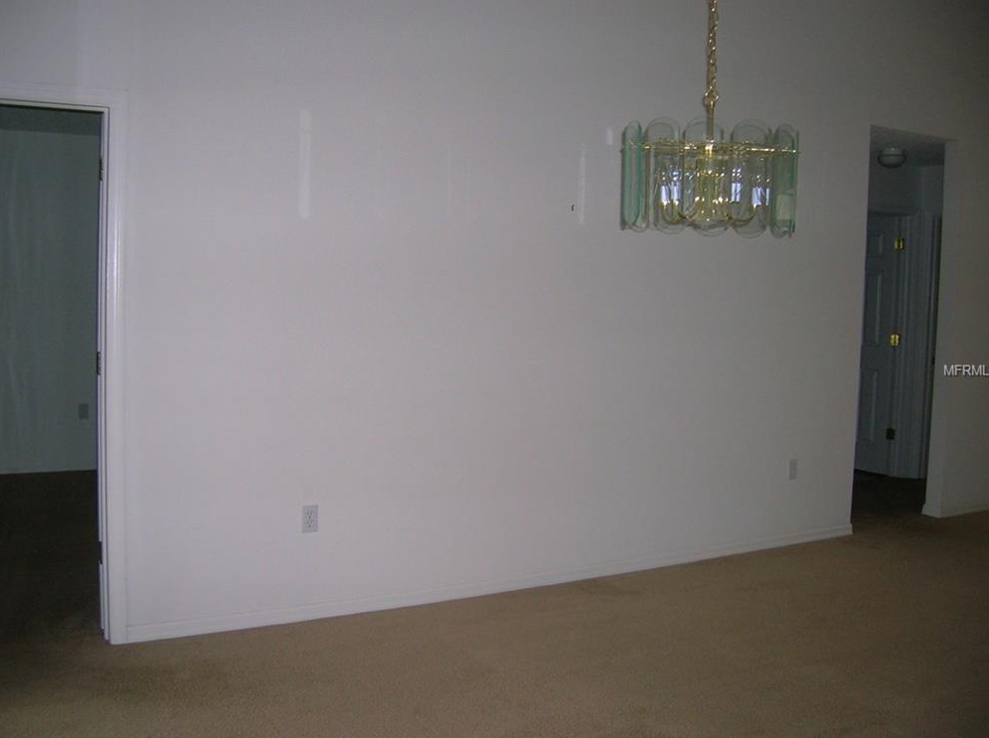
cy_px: 371
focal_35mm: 35
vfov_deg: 40.6
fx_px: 998
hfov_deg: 52.7
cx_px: 495
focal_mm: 5.7
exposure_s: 1/60.1
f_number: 2.9
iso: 91
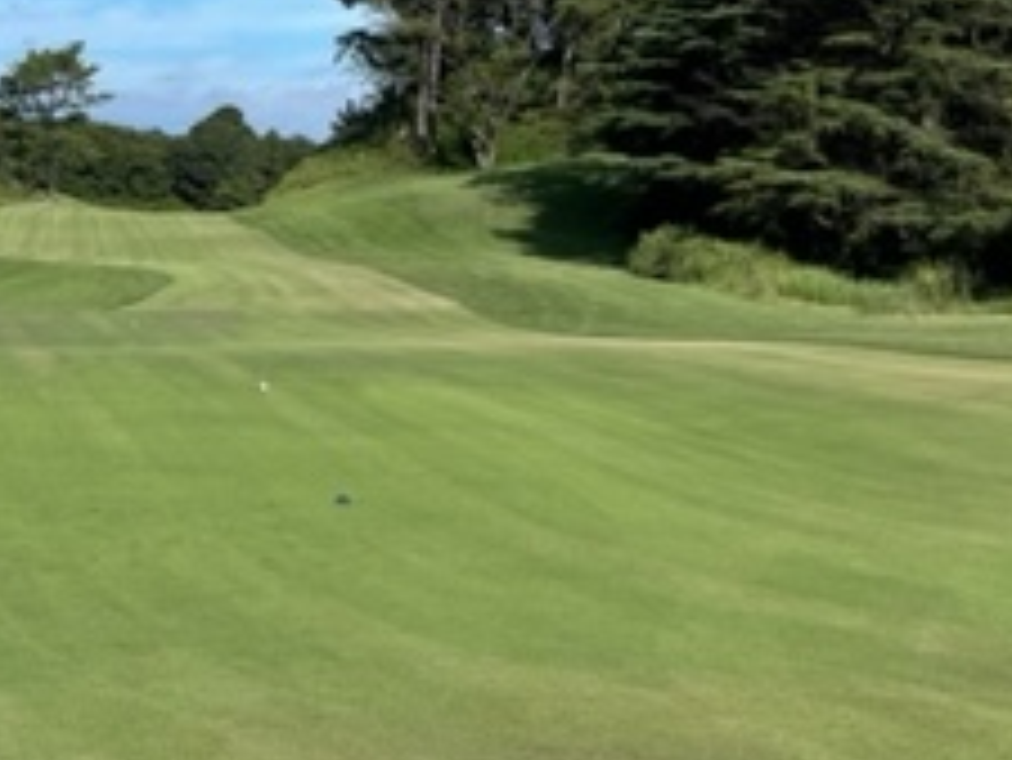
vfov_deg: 19.7
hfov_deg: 25.7
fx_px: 2165
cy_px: 148
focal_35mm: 74
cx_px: 166
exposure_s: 1/4132
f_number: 1.6
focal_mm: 4.2
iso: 32
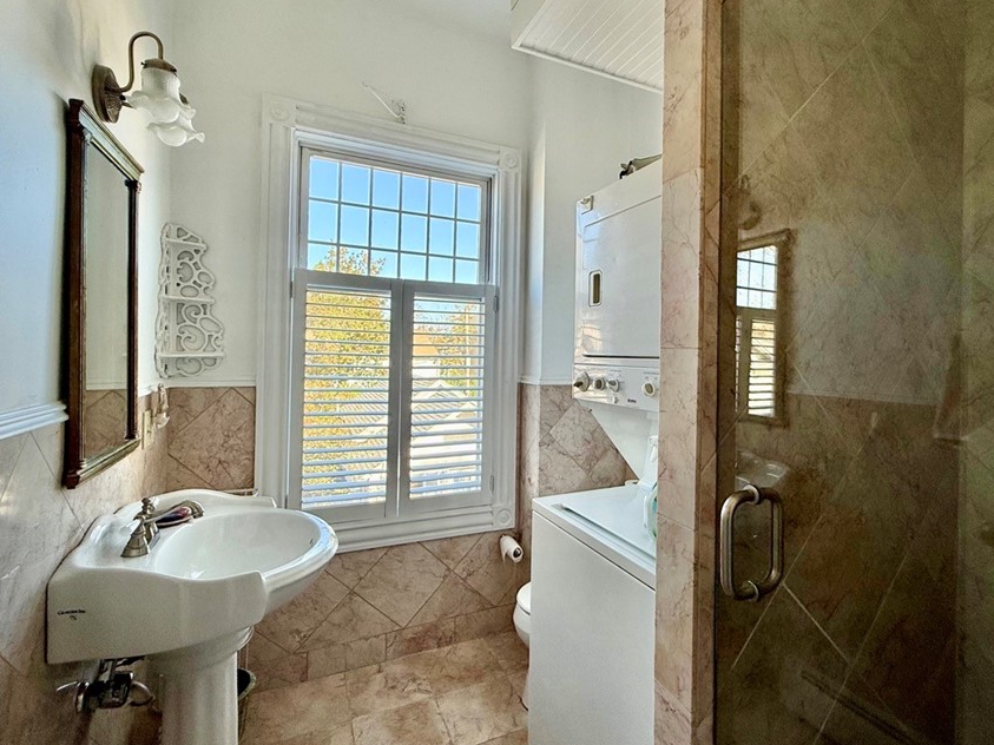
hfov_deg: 90.5
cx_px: 564
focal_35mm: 17
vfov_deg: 74.6
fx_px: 488
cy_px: 348
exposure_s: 1/147
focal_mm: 2.22
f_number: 2.2
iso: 64
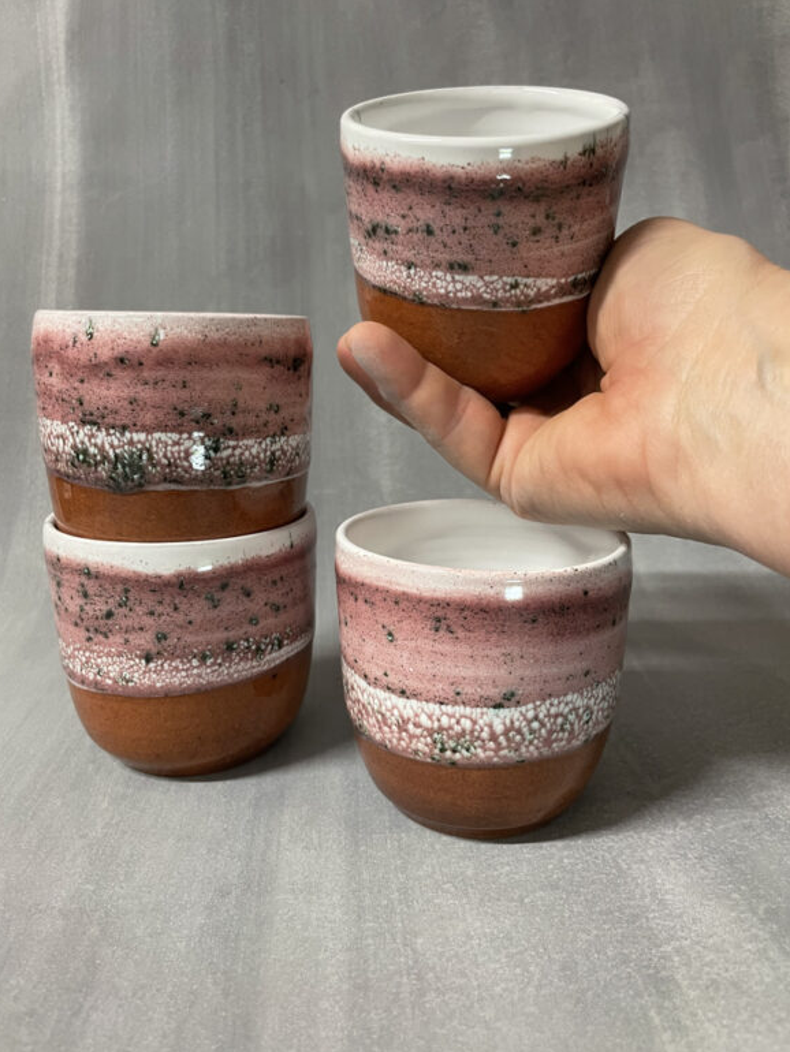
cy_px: 533
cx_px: 392
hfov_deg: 51.4
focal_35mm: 27
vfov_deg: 65.3
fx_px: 821
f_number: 1.6
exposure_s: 1/50
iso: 125
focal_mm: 4.2
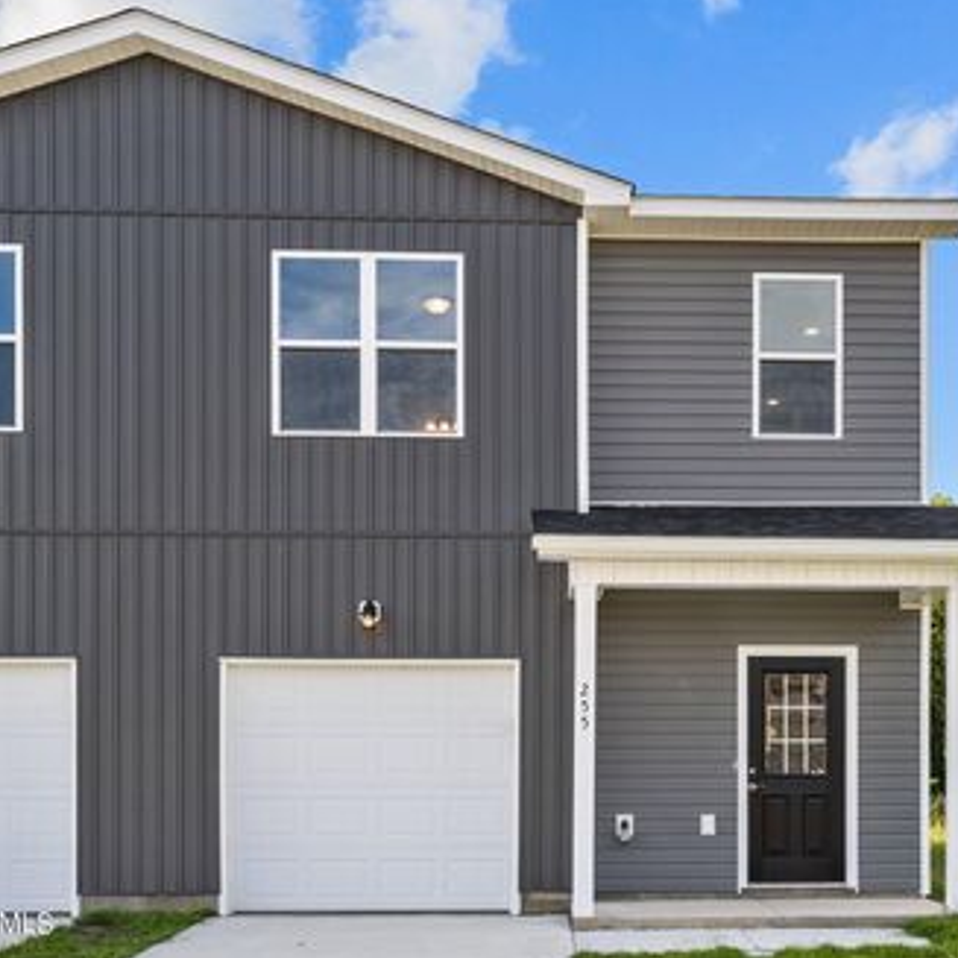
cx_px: 580
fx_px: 1221
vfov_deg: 42.8
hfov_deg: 42.6
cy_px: 479
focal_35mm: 39
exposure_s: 1/160
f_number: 8
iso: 64
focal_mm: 30
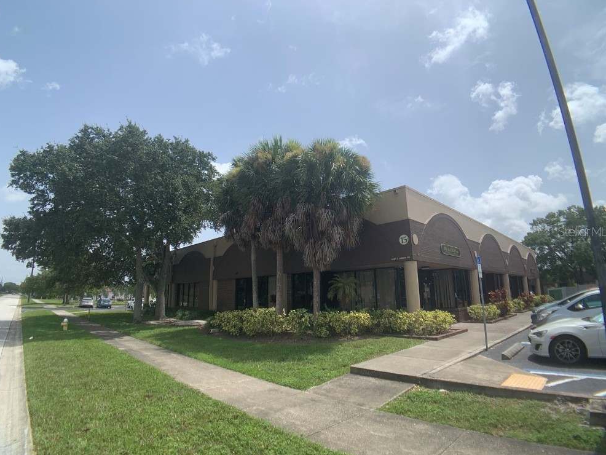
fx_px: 473
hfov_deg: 65.3
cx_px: 301
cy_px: 231
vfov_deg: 51.4
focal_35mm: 27
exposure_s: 1/3185
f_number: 1.8
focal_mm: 4.25
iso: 25
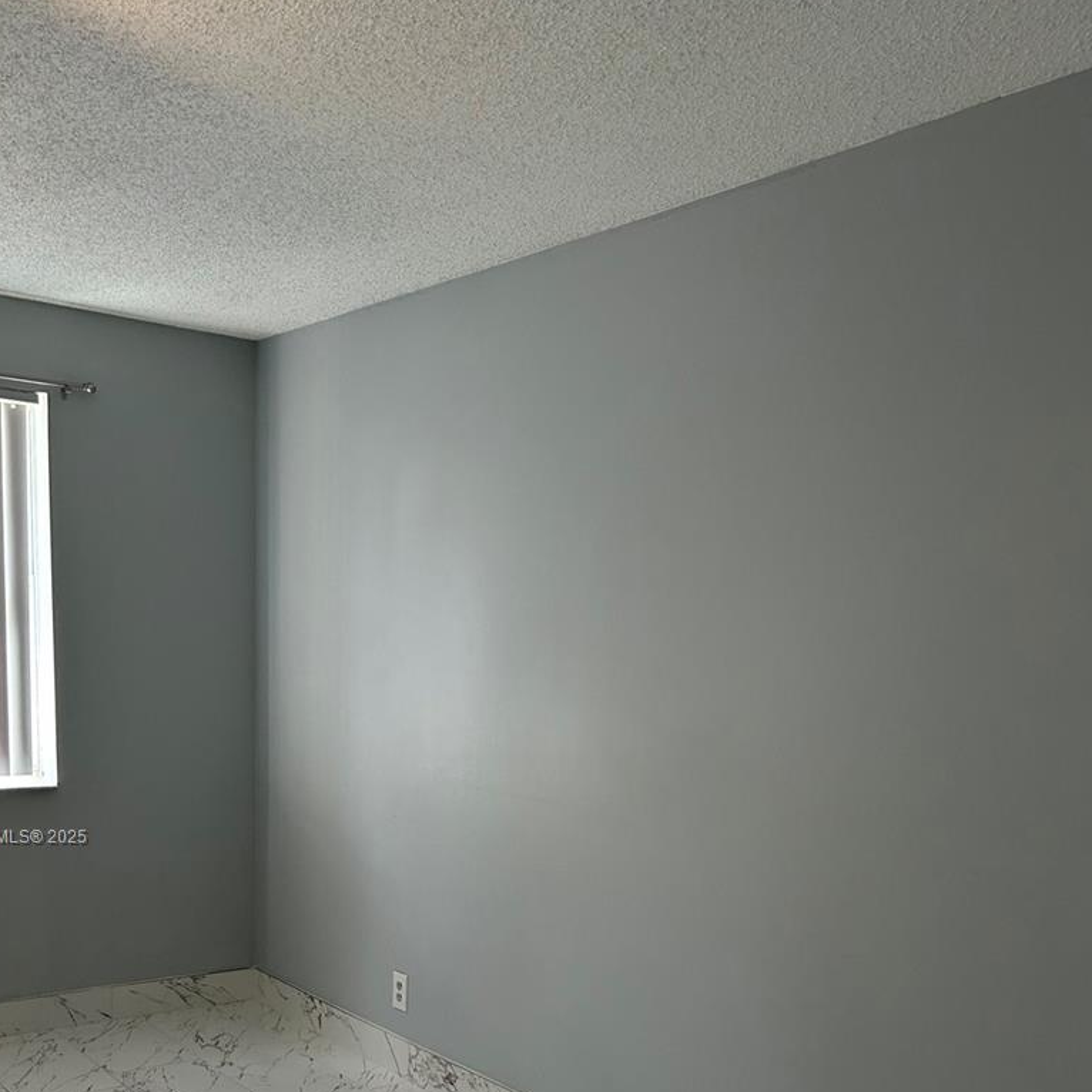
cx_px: 468
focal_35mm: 36
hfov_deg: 45.9
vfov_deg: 44.3
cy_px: 838
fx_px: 1285
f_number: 1.5
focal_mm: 5.7
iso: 125
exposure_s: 1/120
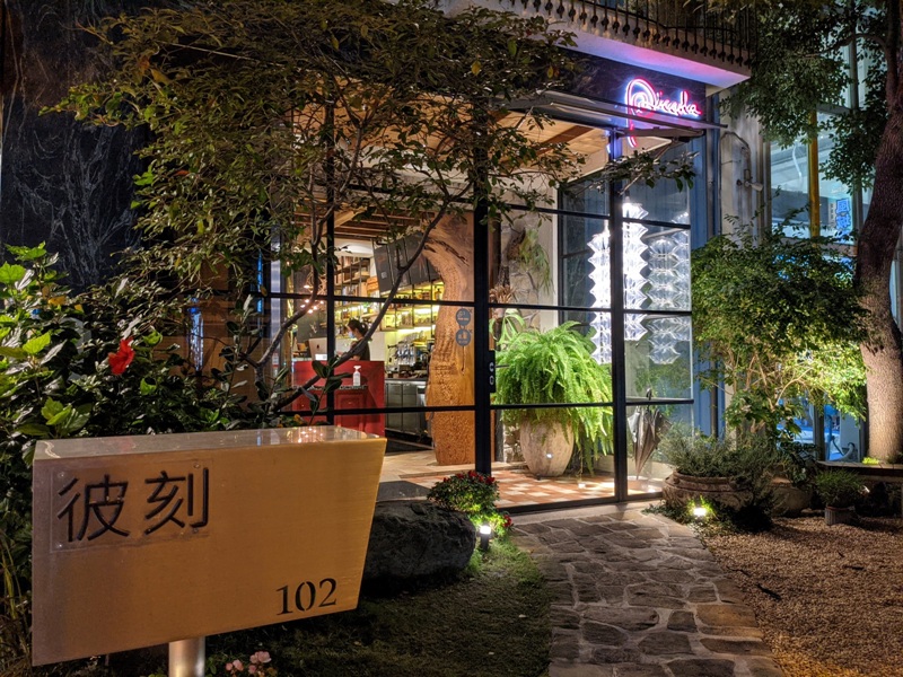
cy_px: 338
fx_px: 704
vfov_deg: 51.4
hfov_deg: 65.3
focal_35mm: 27
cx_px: 452
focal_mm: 4.38
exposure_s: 1/24
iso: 146
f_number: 1.73
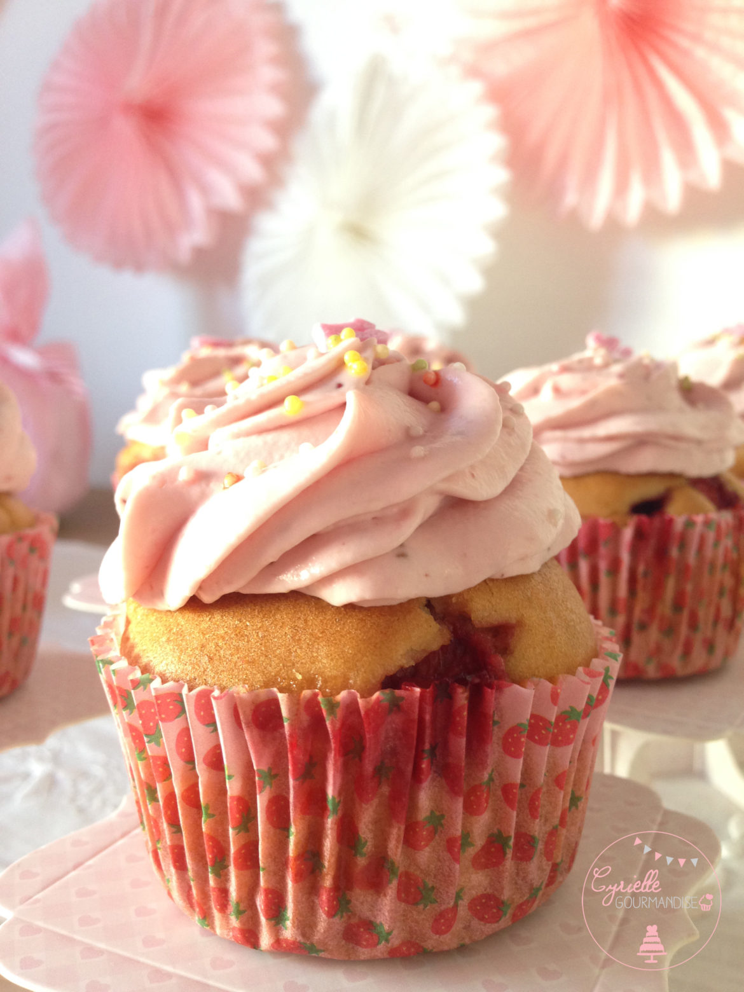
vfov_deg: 55.4
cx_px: 372
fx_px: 946
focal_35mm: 33
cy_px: 496
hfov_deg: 42.9
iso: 100
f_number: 2.4
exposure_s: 1/20
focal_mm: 4.12
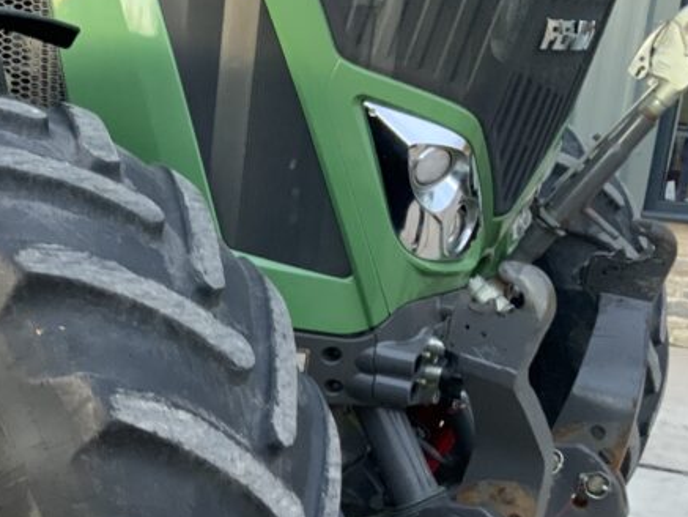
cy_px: 561
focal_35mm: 68
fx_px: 1352
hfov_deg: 27.7
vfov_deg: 20.7
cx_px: 91
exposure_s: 1/60
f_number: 1.8
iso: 160
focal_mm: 3
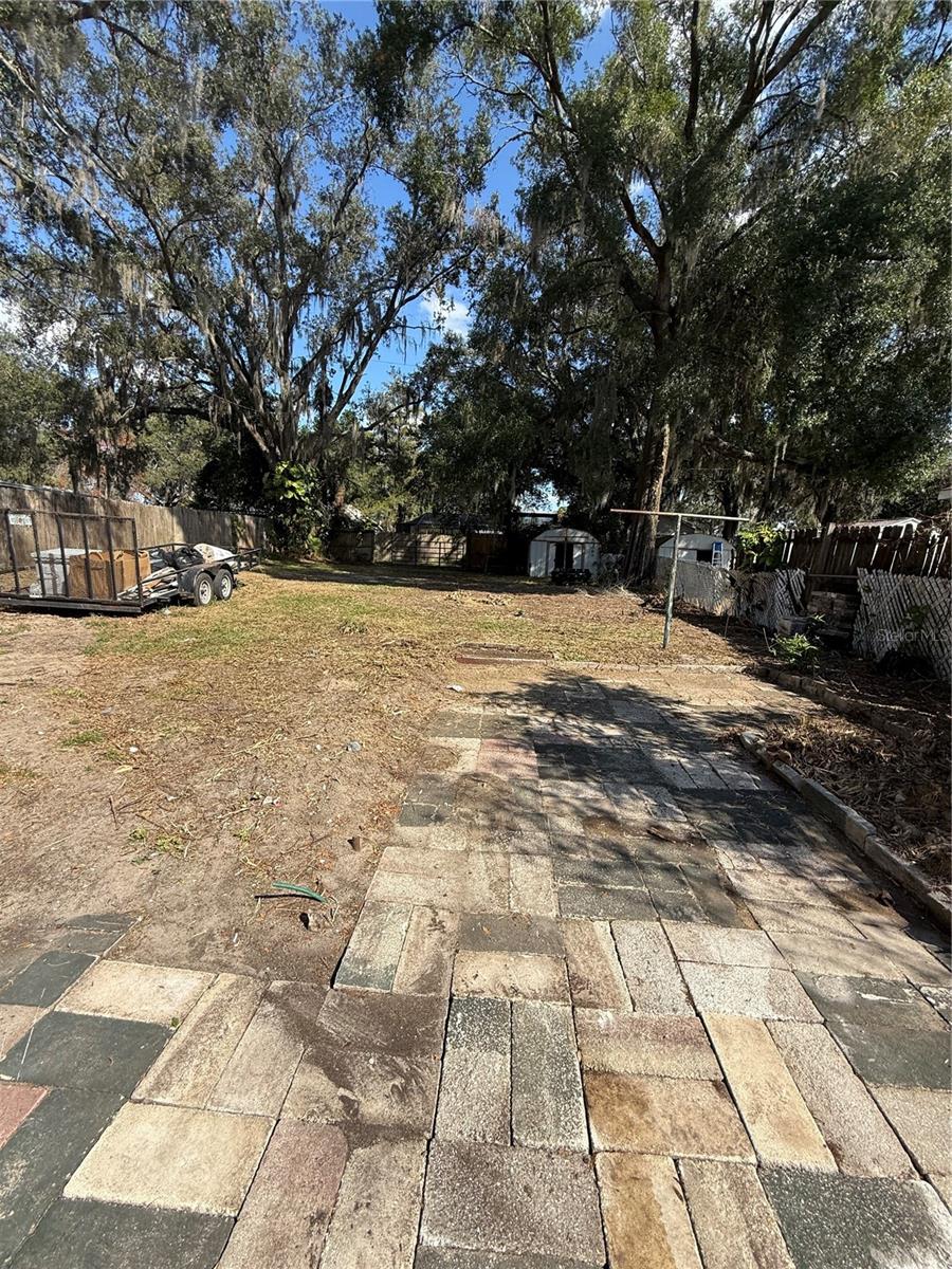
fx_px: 513
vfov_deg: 102.1
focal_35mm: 14
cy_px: 634
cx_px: 476
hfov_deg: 85.7
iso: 50
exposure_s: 1/1050
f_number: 2.2
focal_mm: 2.22
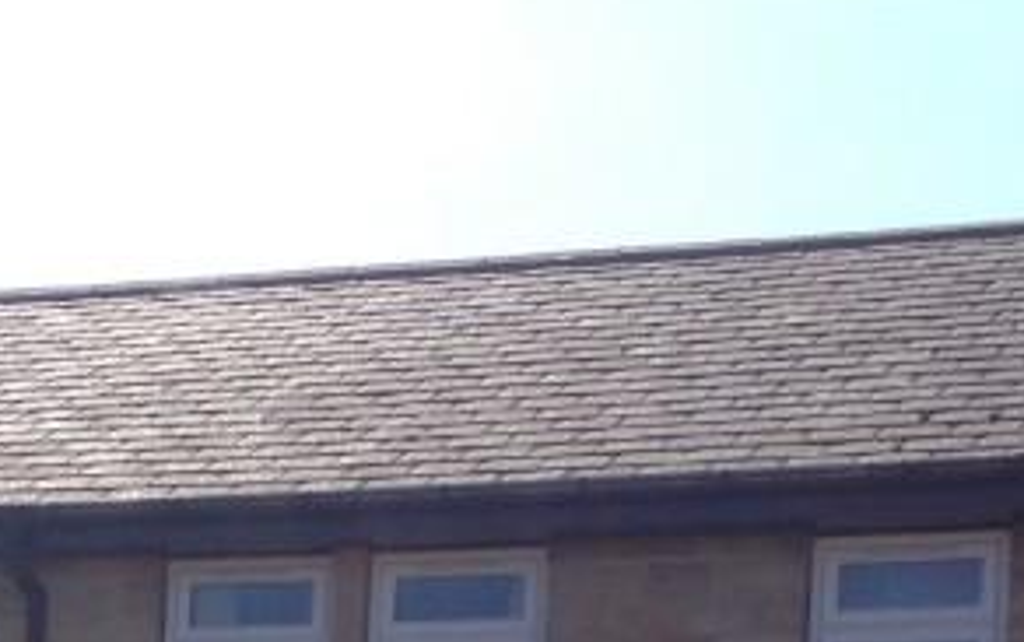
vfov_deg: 9.5
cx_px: 312
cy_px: 1210
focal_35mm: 130
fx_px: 3631
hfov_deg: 16.0
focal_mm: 4.28
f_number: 2.4
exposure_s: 1/1534
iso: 50
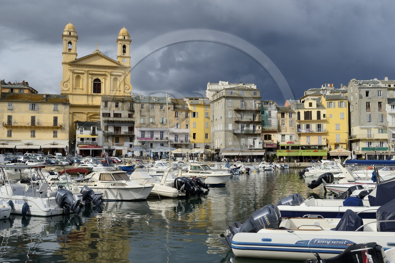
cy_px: 132
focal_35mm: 38
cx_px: 198
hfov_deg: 50.7
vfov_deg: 35.0
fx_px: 417
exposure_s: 1/200
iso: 200
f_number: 16
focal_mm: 38
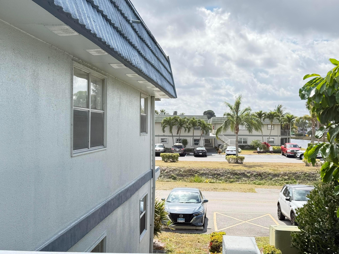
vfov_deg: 30.3
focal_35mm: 48
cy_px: 127
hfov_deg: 39.7
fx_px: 470
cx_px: 170
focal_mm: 6.76
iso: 100
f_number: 1.78
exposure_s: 1/1980
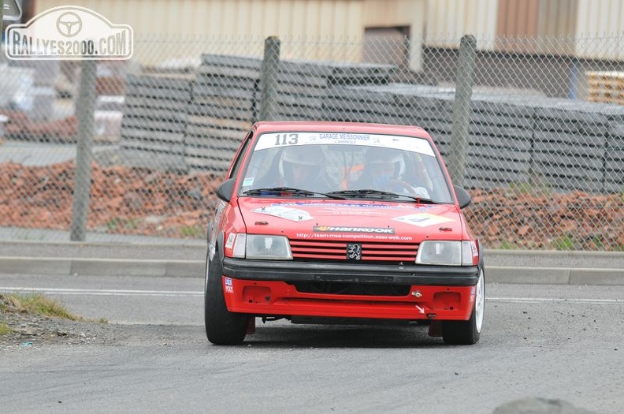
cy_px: 207
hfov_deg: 6.6
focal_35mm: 315
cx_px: 312
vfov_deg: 4.3
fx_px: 5450
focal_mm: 210
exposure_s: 1/800
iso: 1000
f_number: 5.6
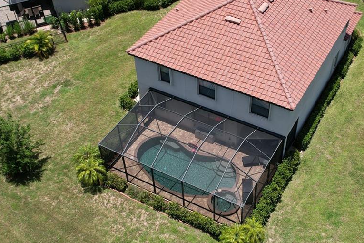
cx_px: 207
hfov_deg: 42.6
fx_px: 465
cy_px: 134
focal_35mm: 46
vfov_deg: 29.2
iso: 100
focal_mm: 8.38
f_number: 2.8
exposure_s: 1/1600
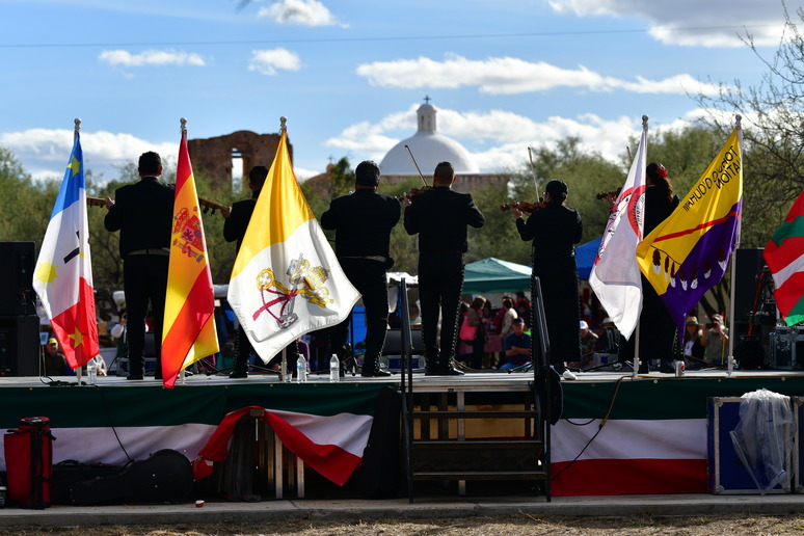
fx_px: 3015
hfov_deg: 15.2
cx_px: 402
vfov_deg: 10.2
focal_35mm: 135
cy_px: 268
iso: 125
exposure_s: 1/1000
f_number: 5.6
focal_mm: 135
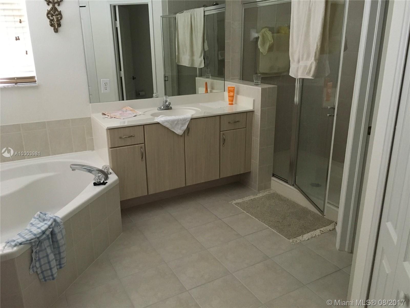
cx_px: 205
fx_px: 343
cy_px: 154
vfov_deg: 48.2
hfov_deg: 61.7
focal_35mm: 29
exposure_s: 1/30
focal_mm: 4.15
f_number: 2.2
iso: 200
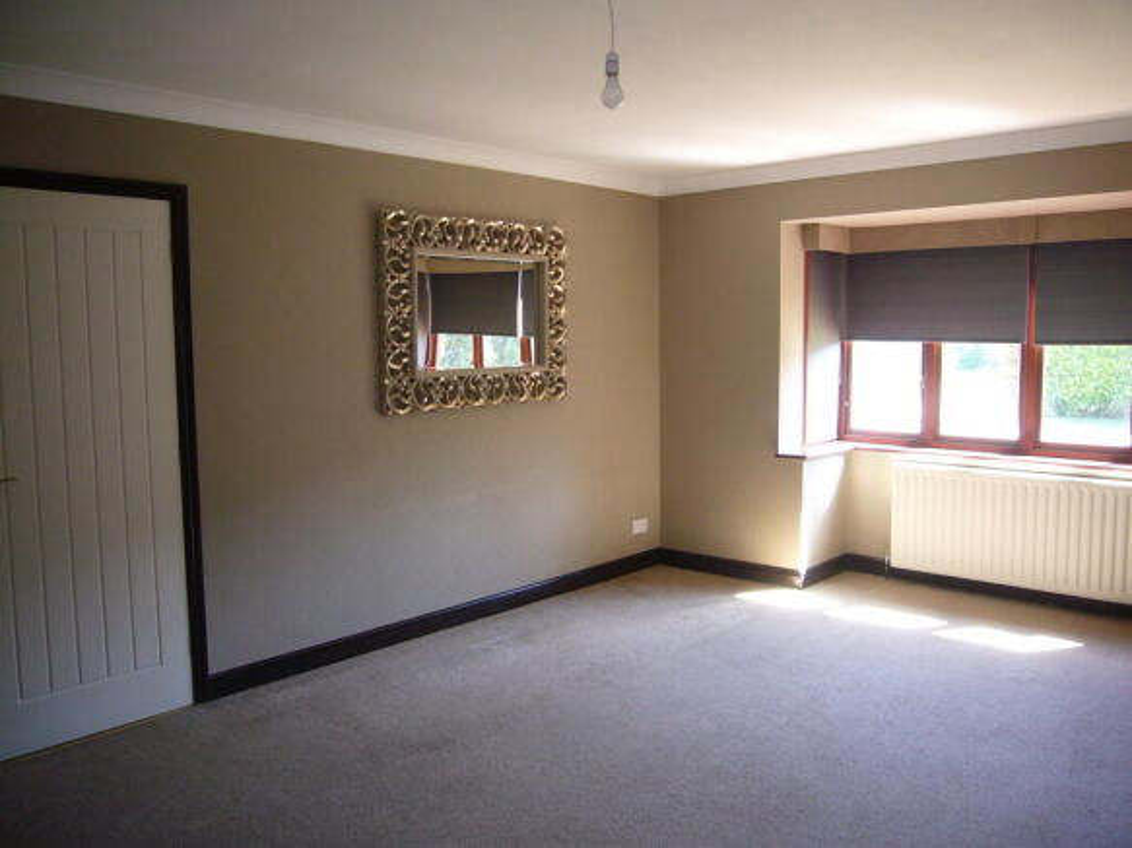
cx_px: 566
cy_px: 424
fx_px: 915
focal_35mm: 28
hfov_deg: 63.5
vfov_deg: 49.7
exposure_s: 1/30
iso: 160
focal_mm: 4.6
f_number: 2.8
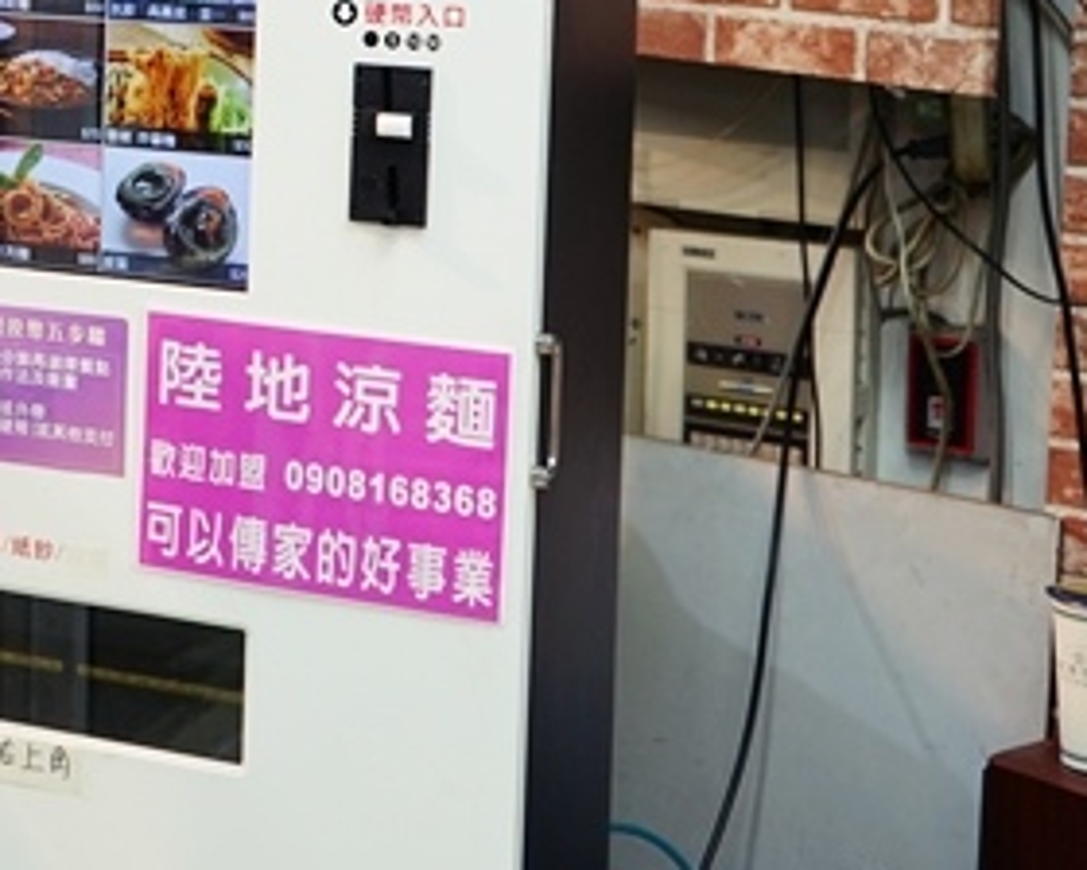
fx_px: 2670
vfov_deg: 18.0
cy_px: -17
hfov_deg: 22.0
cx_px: -62
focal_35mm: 83
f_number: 3.5
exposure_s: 1/60
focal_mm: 31
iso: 500
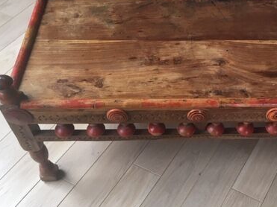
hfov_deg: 37.2
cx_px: 211
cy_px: 121
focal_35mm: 50
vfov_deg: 29.0
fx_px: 400
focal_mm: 4.15
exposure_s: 1/33
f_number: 2.2
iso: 64
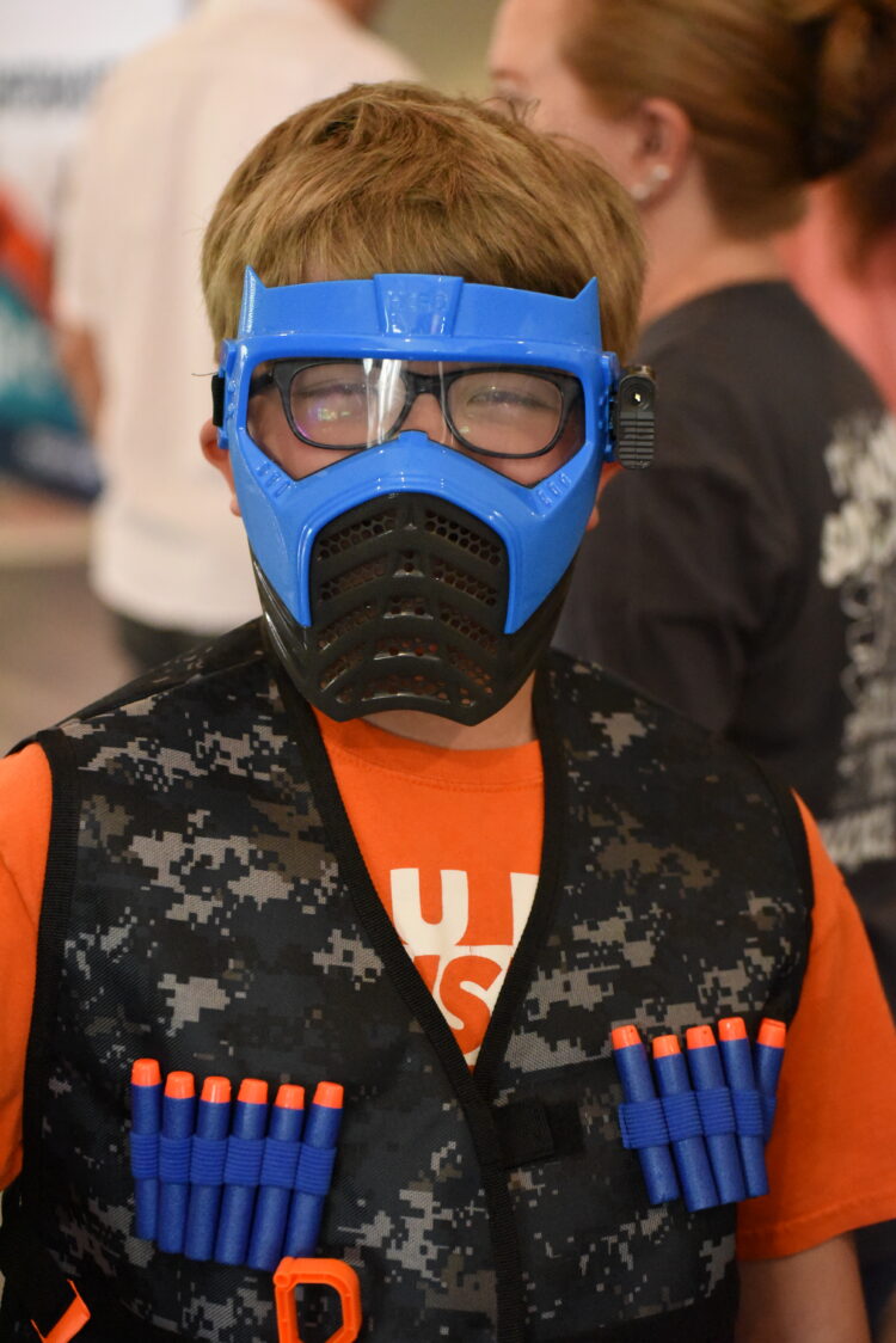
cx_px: 448
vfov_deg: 25.4
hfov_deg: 17.1
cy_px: 672
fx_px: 2985
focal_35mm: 80
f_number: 4.5
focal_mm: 80
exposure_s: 1/250
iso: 12800
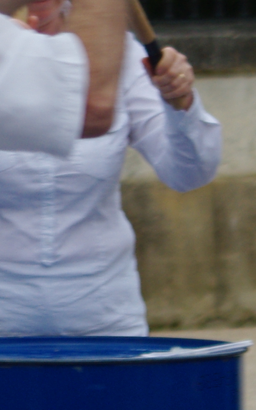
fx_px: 5349
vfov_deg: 4.4
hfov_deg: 2.7
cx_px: -78
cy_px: 121
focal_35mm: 479
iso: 200
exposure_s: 1/90
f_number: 4
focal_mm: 70
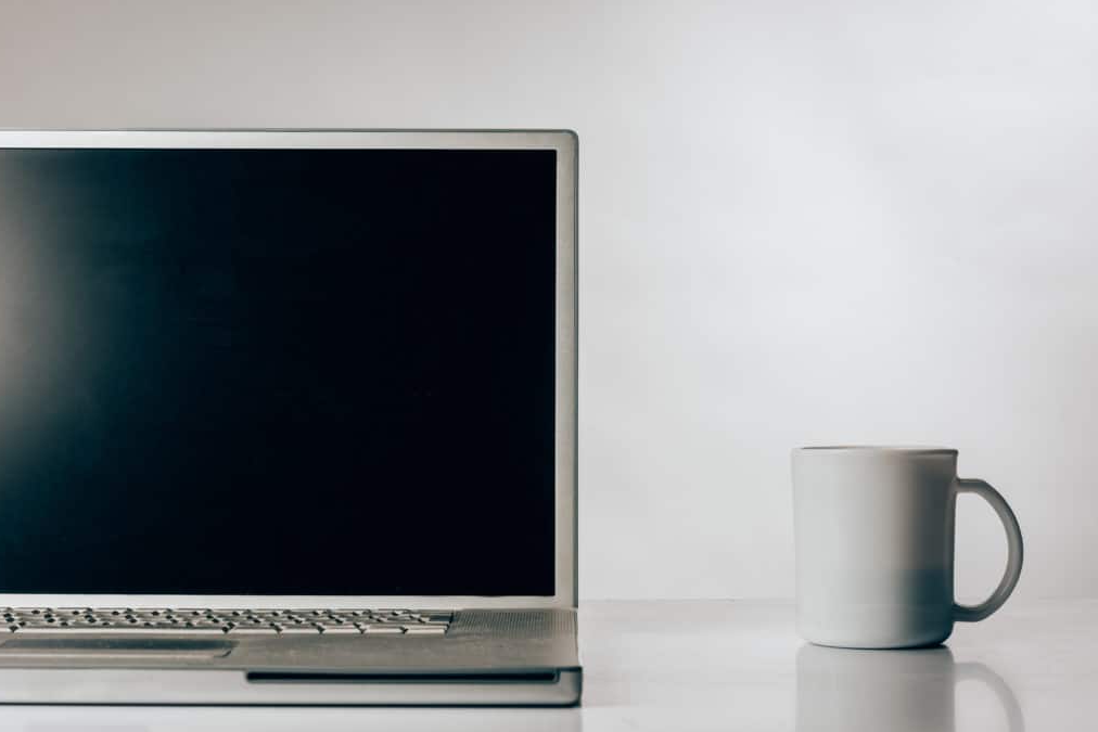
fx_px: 2623
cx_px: 544
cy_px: 367
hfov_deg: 23.6
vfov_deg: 15.9
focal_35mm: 86
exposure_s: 1/160
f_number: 9
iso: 80
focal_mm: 85
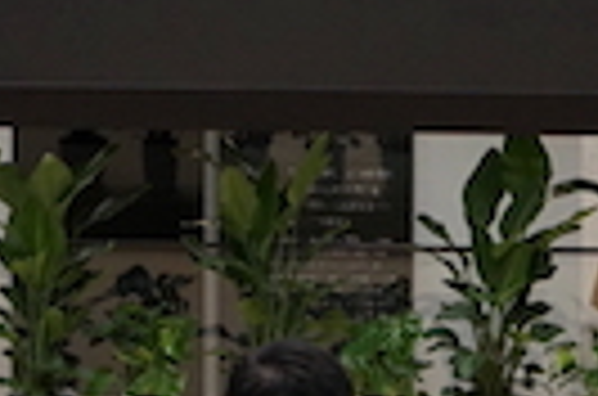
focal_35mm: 169
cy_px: -565
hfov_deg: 12.1
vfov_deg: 7.5
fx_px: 2801
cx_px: 36
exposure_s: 1/160
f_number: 6.3
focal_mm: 32
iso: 1000
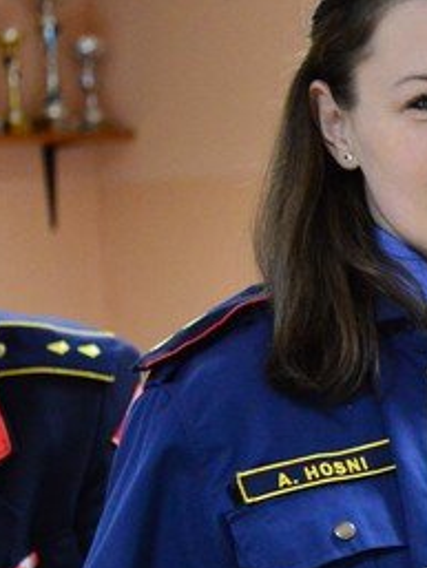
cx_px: 743
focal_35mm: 173
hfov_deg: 8.3
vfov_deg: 11.4
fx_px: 2843
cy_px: 402
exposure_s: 1/60
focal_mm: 55
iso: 6400
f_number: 4
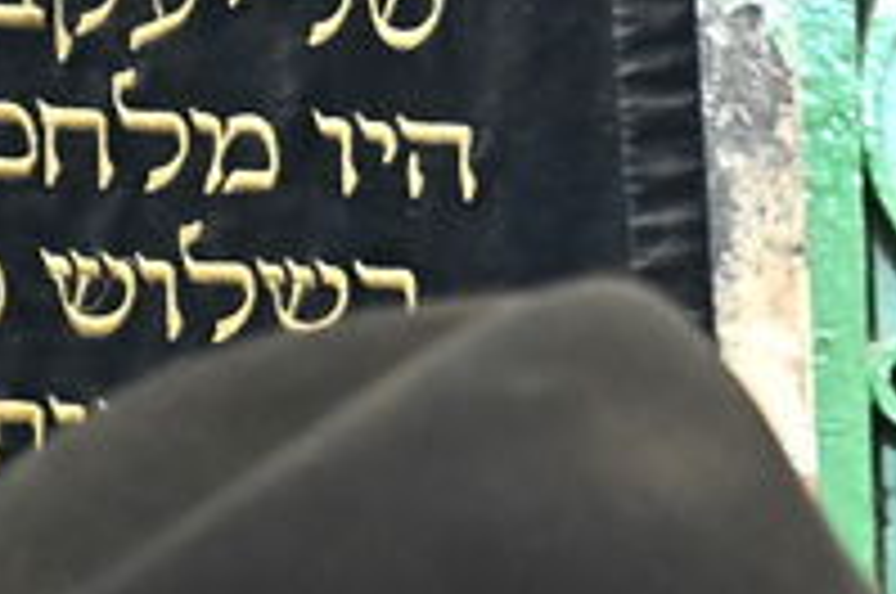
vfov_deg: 7.0
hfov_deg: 10.3
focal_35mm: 169
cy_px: 1935
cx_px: 2251
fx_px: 4199
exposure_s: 1/125
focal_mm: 24
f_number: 3.2
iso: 2500
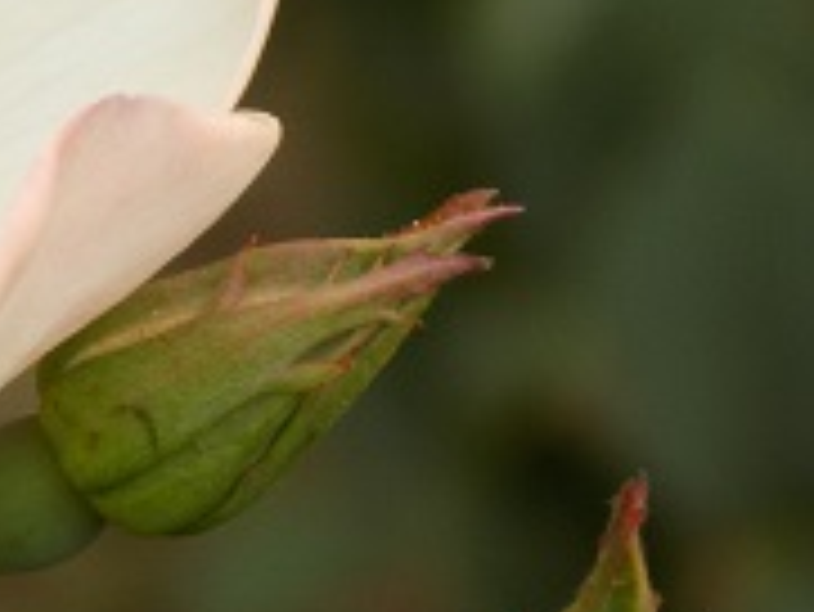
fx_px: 27907
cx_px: -117
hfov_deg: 1.7
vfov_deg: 1.3
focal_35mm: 1186
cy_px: -22
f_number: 5.9
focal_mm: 79.5
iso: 80
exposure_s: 1/80
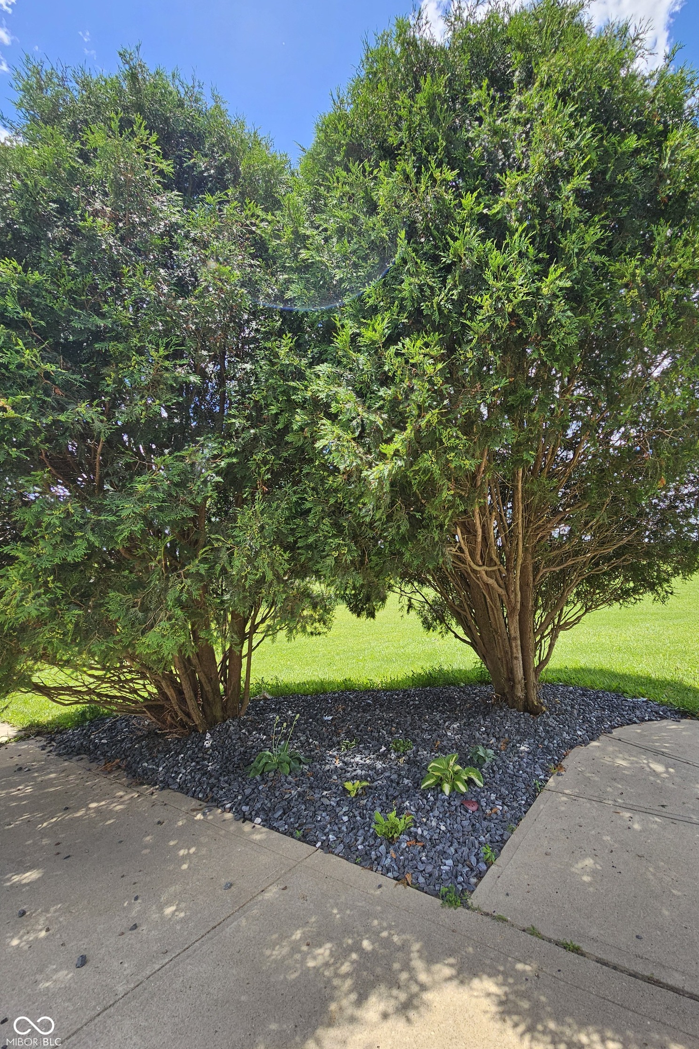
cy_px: 515
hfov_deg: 80.7
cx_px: 399
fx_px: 408
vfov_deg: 104.2
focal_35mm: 14
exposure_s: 1/807
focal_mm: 2.2
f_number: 2.2
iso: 50
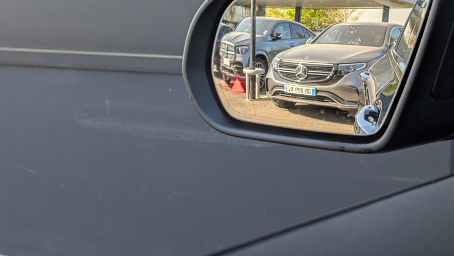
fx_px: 650
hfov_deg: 38.5
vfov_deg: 22.1
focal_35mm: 54
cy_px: 86
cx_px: 226
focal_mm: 6.9
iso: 21
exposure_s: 1/312
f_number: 1.68
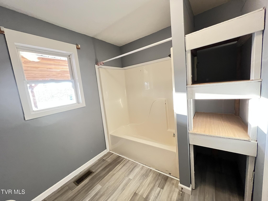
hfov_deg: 106.2
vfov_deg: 89.9
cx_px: 134
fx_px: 101
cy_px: 100
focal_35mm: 13
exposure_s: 1/40
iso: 1000
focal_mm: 1.57
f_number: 1.8
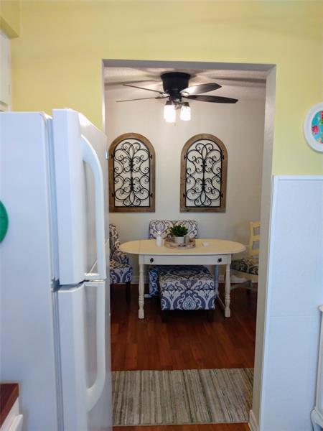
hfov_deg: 66.0
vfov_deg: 81.7
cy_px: 216
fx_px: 249
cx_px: 162
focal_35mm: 20
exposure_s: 1/30
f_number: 2
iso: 184
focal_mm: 3.54
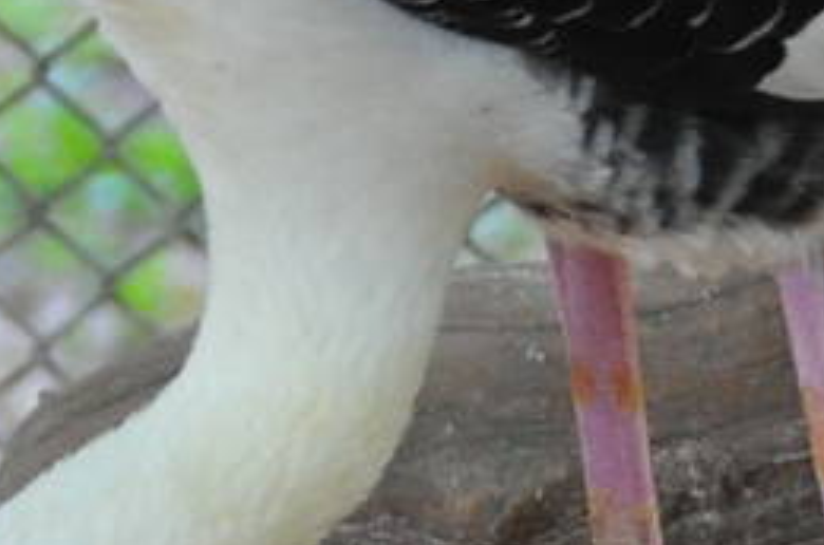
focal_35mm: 795
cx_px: 723
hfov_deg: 2.6
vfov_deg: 1.7
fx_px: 18152
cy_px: 676
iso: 1600
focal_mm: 86
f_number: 5.6
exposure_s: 1/100
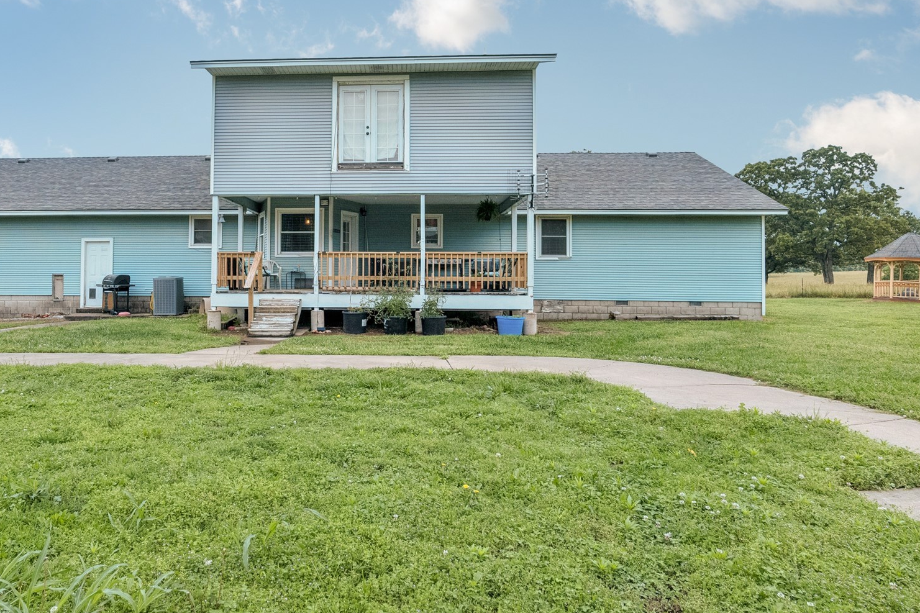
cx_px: 366
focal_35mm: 22
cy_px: 256
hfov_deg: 77.6
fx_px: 562
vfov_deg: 56.9
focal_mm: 16
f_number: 11
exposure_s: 1/320
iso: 1250
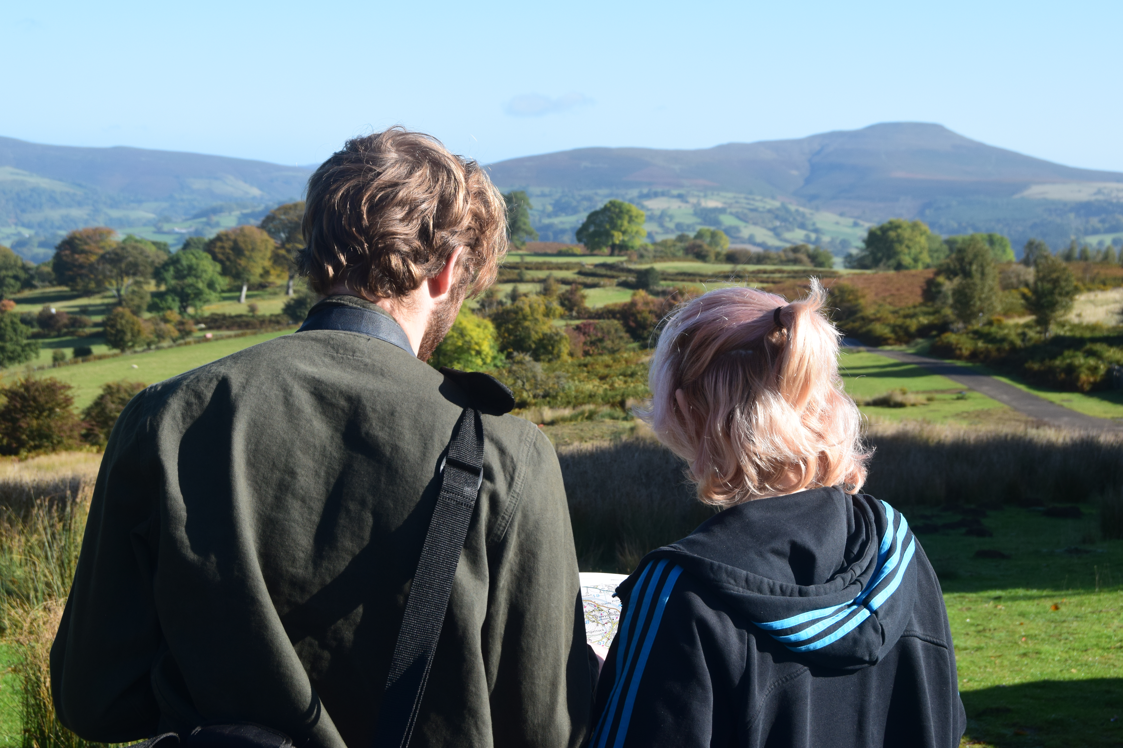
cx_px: 562
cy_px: 374
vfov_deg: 20.2
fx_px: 2105
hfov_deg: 29.9
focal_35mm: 68
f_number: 10
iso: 400
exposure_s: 1/320
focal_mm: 45
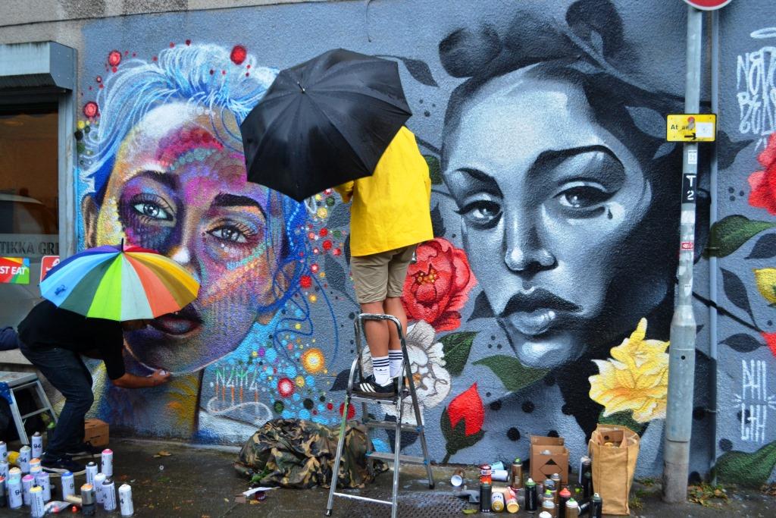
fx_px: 776
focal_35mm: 36
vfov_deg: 36.9
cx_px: 388
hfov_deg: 53.1
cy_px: 259
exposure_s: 1/60
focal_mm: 24
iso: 640
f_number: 4
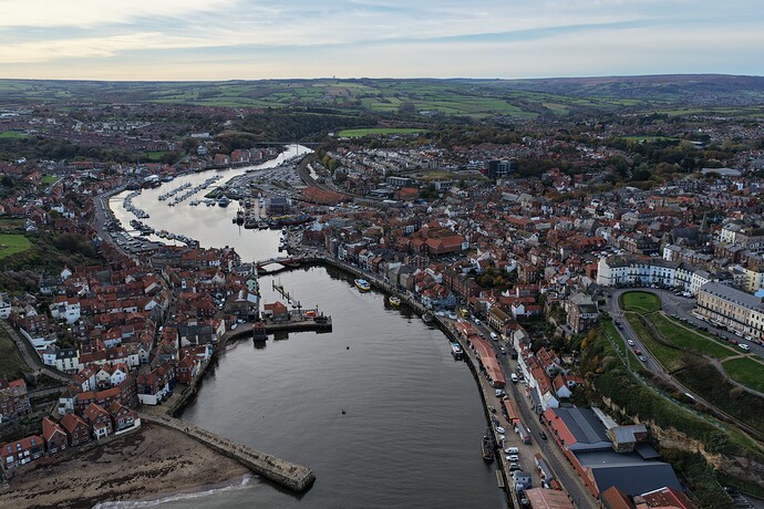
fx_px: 594
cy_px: 254
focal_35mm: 28
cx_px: 382
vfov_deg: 46.4
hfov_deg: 65.5
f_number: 2.8
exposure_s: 1/50
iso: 100
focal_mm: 14.45
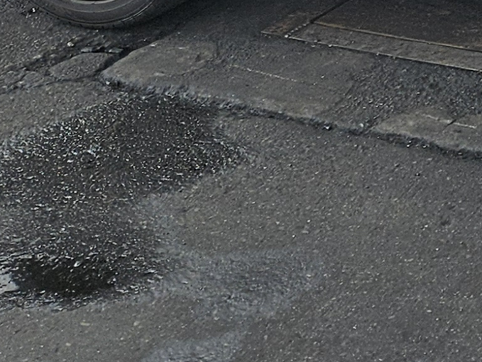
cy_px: -461
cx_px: 950
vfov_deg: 10.8
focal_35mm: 120
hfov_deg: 14.0
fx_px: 1671
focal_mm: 5.4
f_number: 1.8
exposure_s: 1/569
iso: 25
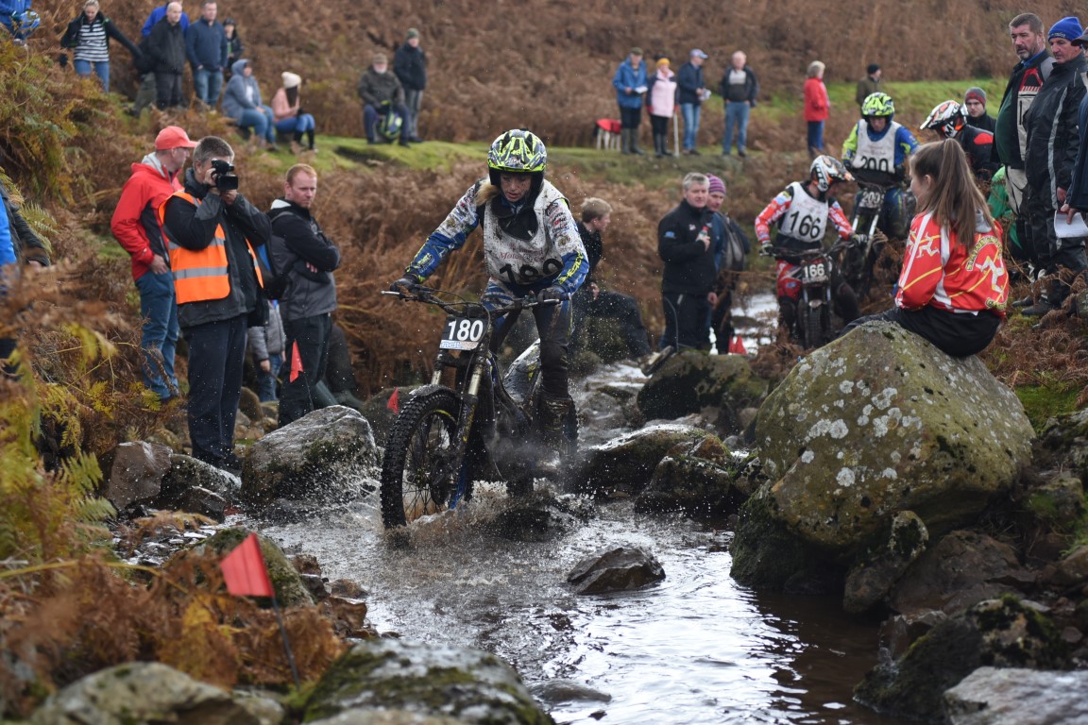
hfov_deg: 25.4
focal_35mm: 80
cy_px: 362
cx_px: 544
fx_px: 2418
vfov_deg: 17.1
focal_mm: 80
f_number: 4
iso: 1000
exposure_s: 1/640
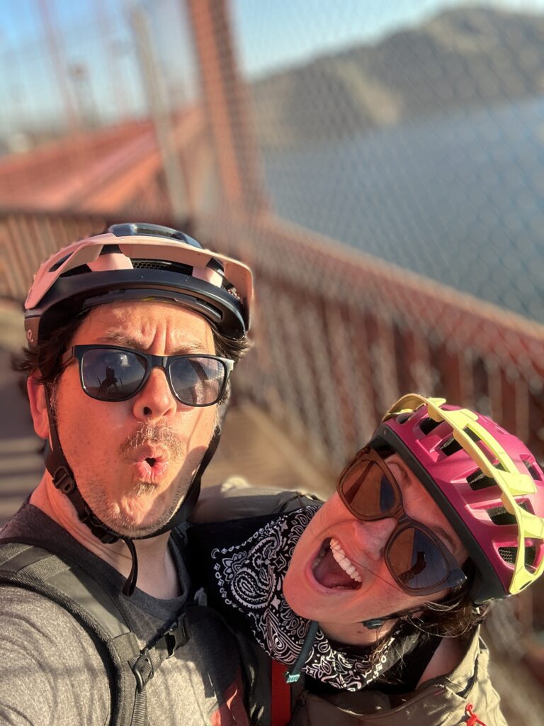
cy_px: 363
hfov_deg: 46.8
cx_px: 272
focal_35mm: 30
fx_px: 629
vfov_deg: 60.0
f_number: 1.9
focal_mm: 2.69
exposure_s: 1/244
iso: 25
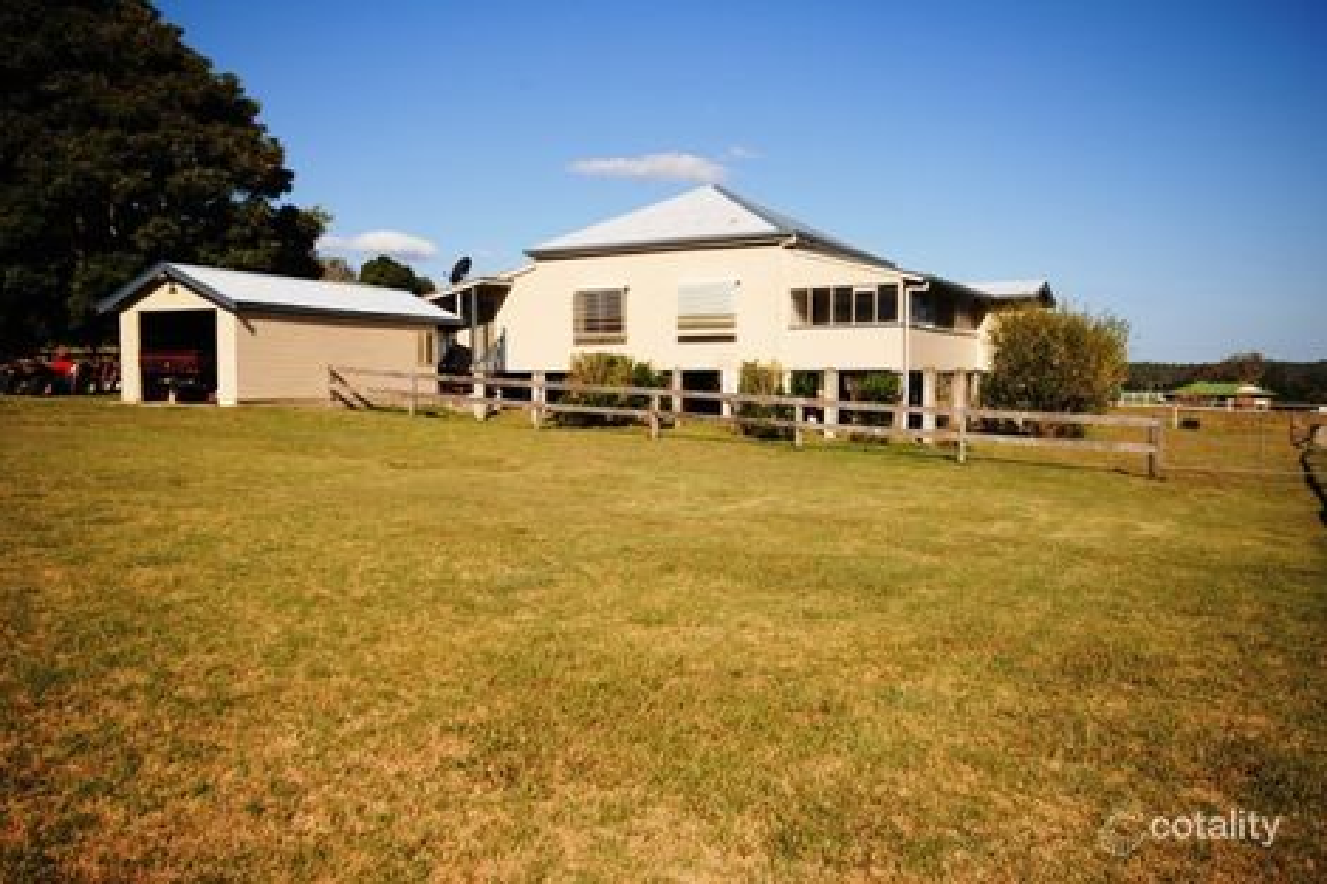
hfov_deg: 61.9
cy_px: 442
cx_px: 664
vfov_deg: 43.6
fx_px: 1105
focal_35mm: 30
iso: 100
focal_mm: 20
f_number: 9
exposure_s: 1/320
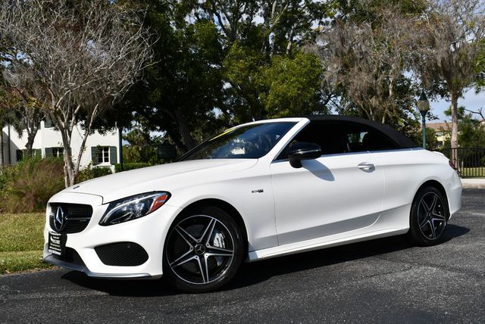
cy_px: 162
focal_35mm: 44
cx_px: 242
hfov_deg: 44.5
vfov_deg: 30.6
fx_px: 593
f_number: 9
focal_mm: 22
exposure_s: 1/320
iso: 100
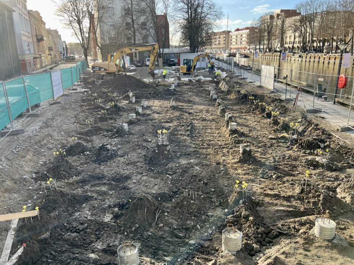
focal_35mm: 27
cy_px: 131
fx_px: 276
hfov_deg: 65.3
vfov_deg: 51.4
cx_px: 173
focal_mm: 5.7
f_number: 1.5
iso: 50
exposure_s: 1/733
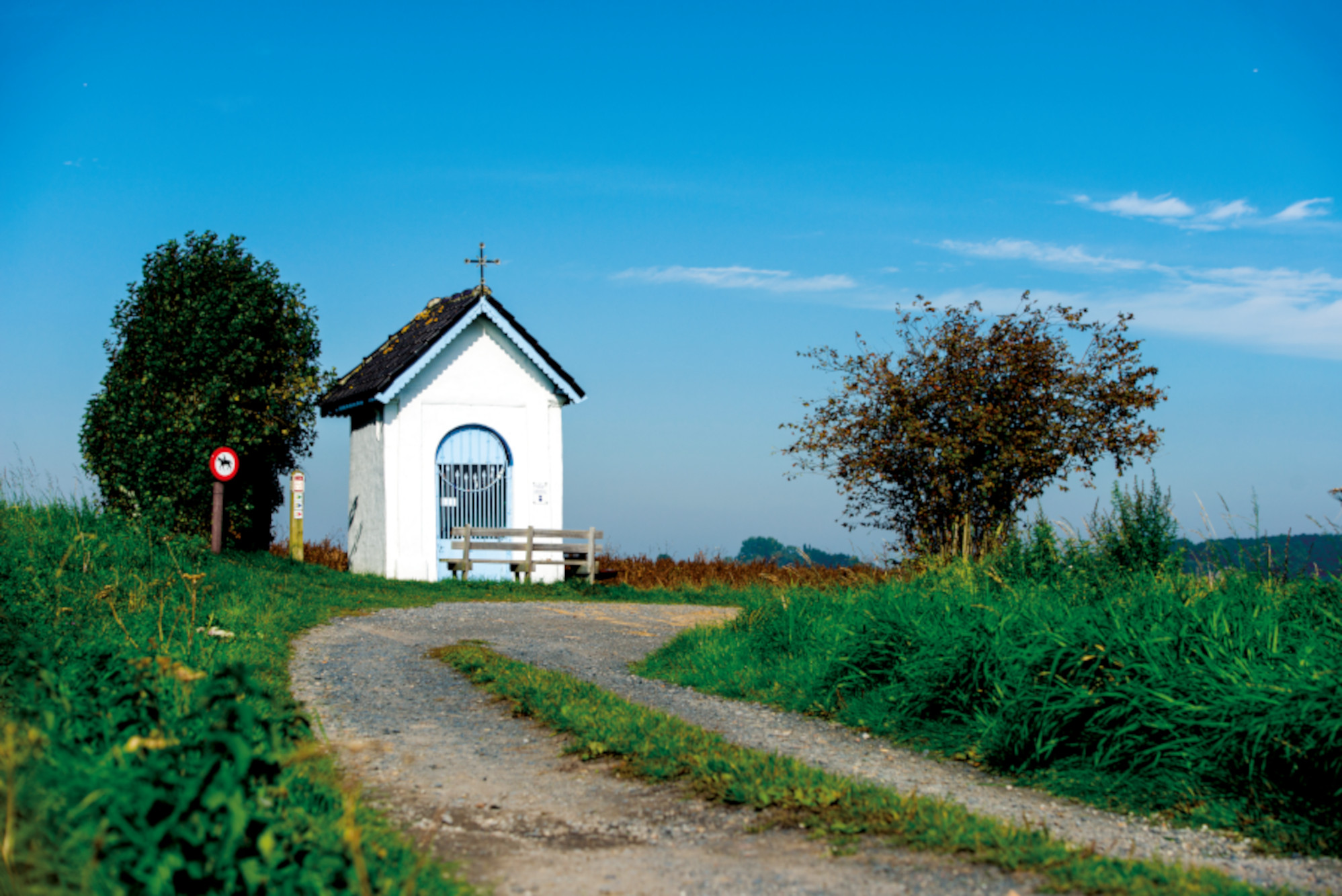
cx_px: 671
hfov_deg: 28.8
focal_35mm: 70
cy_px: 448
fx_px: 2610
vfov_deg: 19.5
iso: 100
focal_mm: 70
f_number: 6.3
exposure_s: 1/800
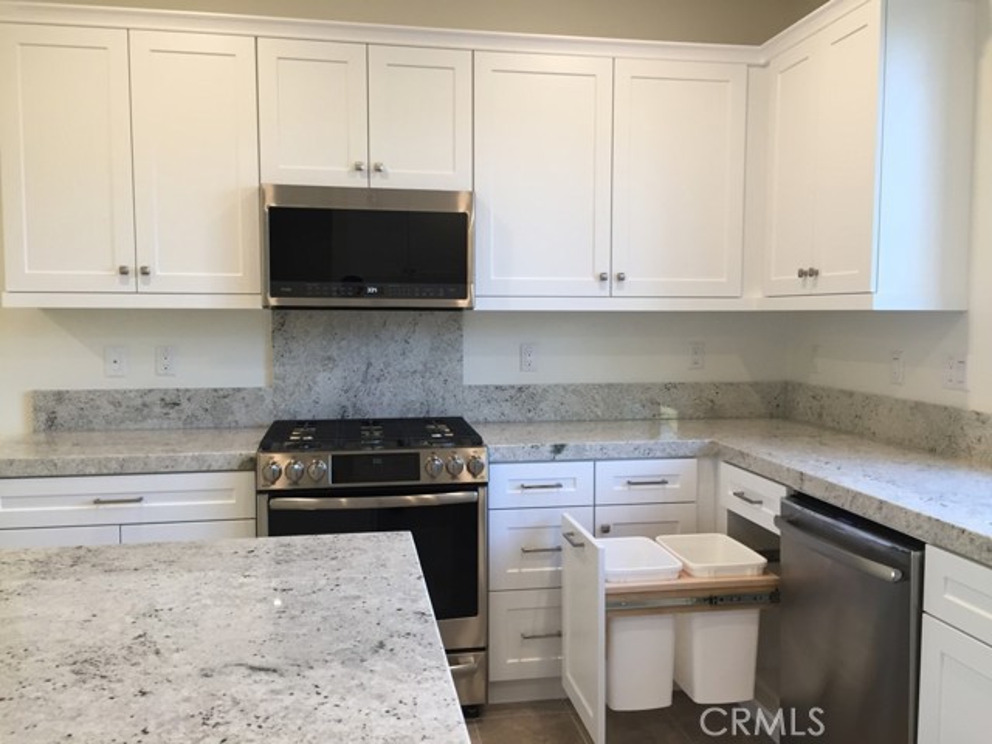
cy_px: 372
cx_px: 496
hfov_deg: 61.7
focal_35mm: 29
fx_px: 831
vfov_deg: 48.2
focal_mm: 4.15
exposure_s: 1/30
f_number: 2.2
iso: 40
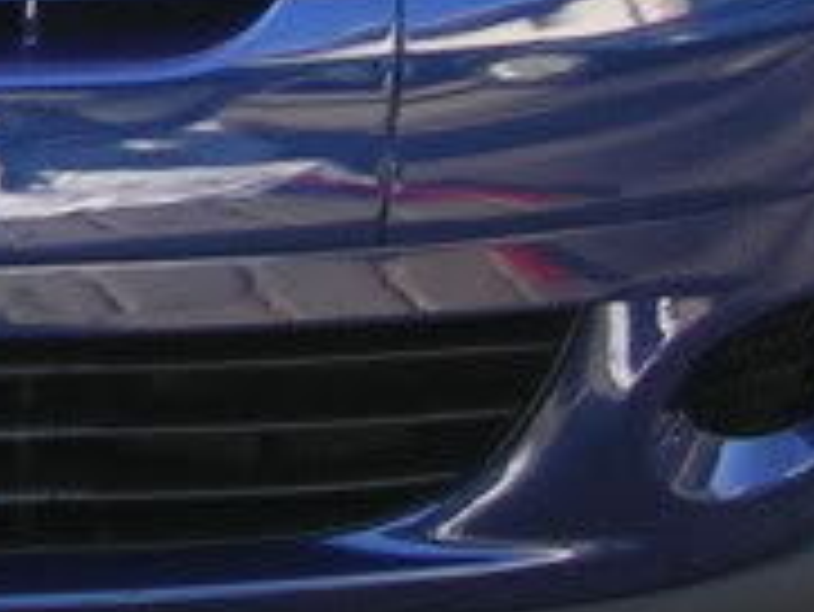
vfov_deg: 6.8
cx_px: -495
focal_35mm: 215
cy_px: -346
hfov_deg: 8.9
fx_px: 5059
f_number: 2.8
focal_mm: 5.8
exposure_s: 1/93.5
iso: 50
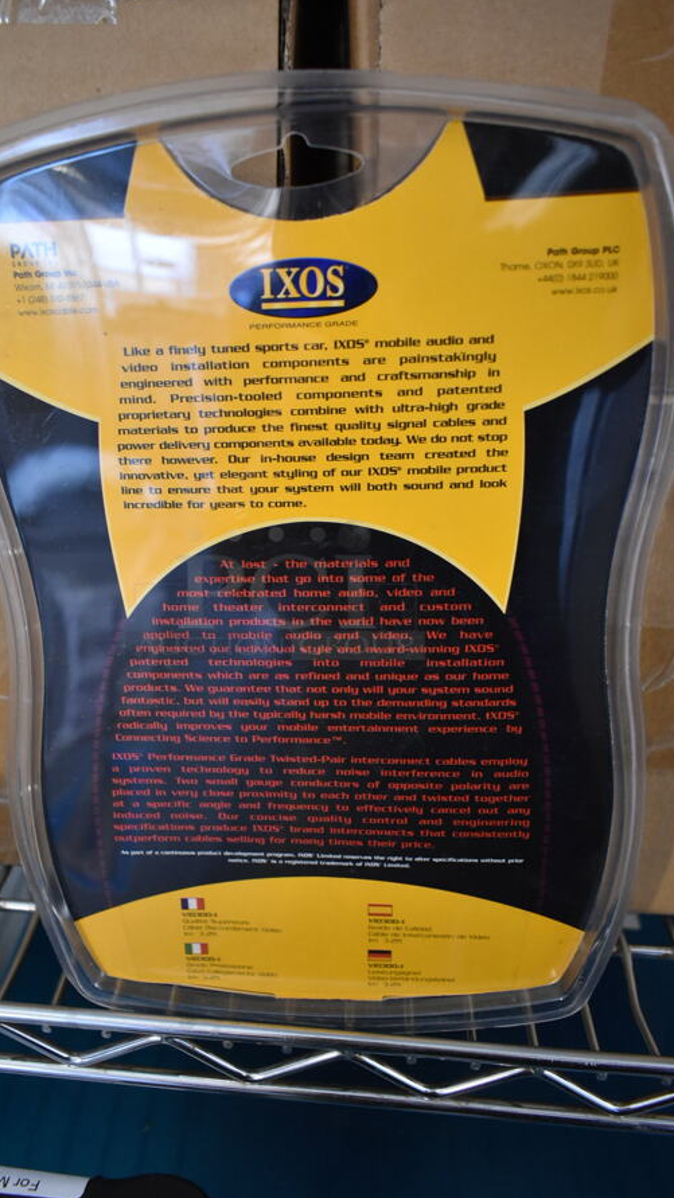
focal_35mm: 29
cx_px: 276
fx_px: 922
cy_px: 590
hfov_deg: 40.0
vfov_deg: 66.1
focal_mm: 18
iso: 1600
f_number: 3.5
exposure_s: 1/30
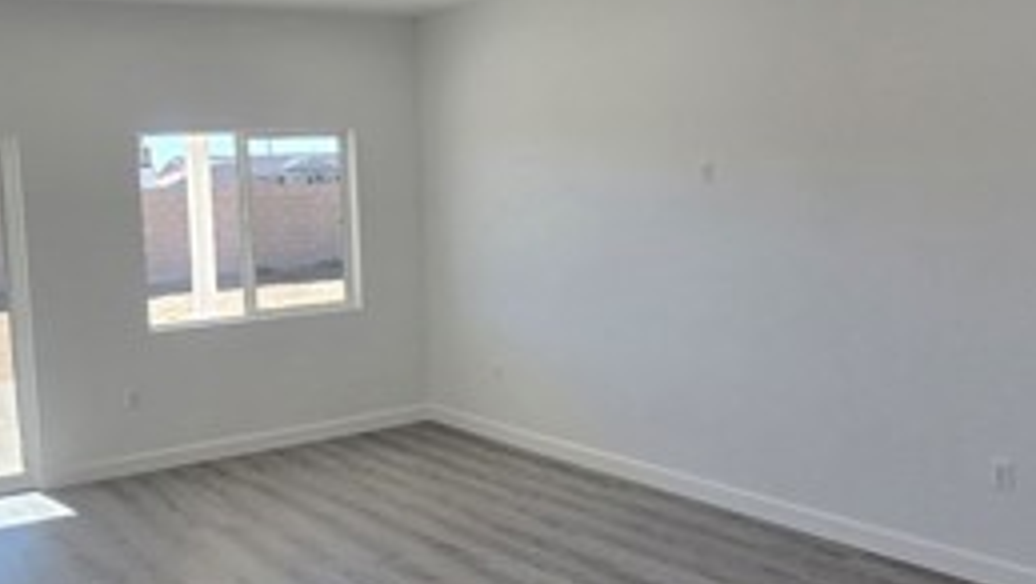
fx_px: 962
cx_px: 348
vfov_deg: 33.7
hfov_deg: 55.5
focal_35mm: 35
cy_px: 320
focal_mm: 2.2
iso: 50
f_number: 2.2
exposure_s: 1/295
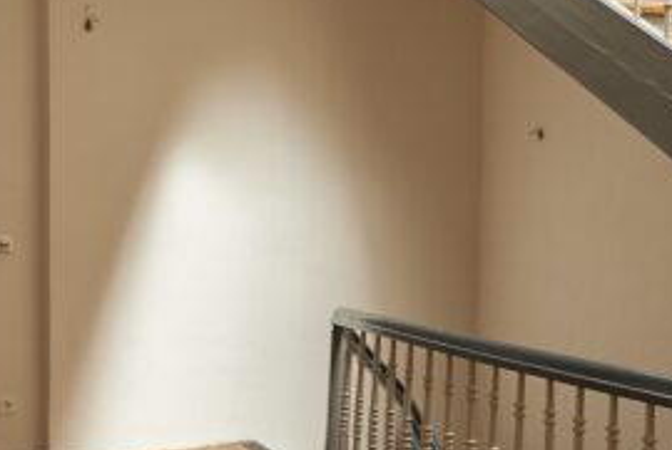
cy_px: 236
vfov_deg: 25.6
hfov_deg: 37.4
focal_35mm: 53
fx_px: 991
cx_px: 366
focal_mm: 14
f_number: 4
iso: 320
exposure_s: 1/60
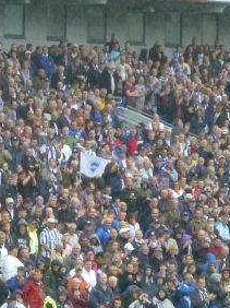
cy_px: 441
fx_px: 3629
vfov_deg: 4.8
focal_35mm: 409
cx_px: 15
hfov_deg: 3.6
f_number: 5.3
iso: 640
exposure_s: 1/125
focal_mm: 17.1
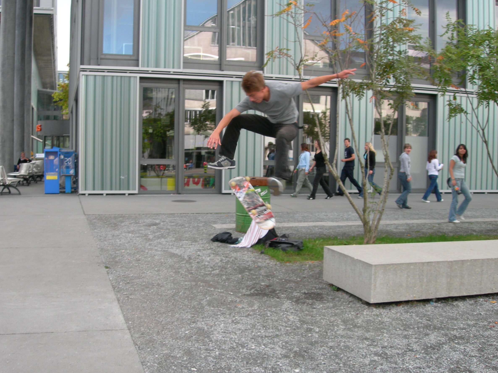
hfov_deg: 45.7
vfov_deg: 35.1
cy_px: 185
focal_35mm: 41
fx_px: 590
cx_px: 232
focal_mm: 7.8
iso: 65
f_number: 4.8
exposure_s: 1/127
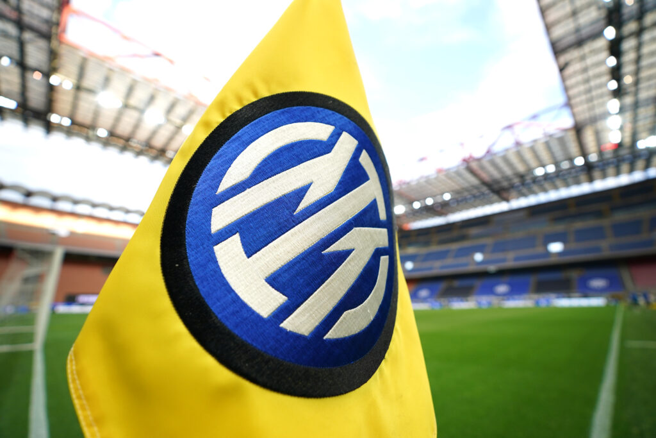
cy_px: 219
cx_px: 328
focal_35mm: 16
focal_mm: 16
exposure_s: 1/1250
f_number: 2.8
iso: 800
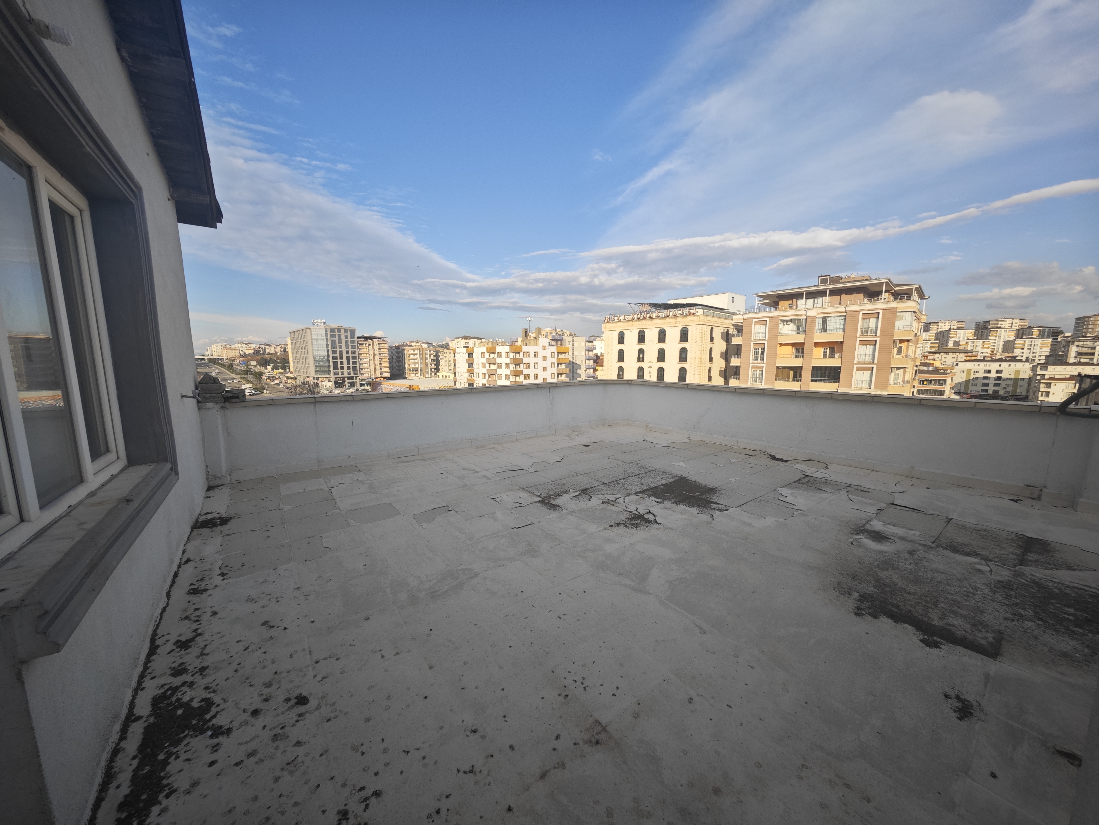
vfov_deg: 94.5
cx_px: 550
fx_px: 381
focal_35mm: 12
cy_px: 412
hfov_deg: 110.5
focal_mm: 2.03
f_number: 1.8
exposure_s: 1/1530
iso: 100
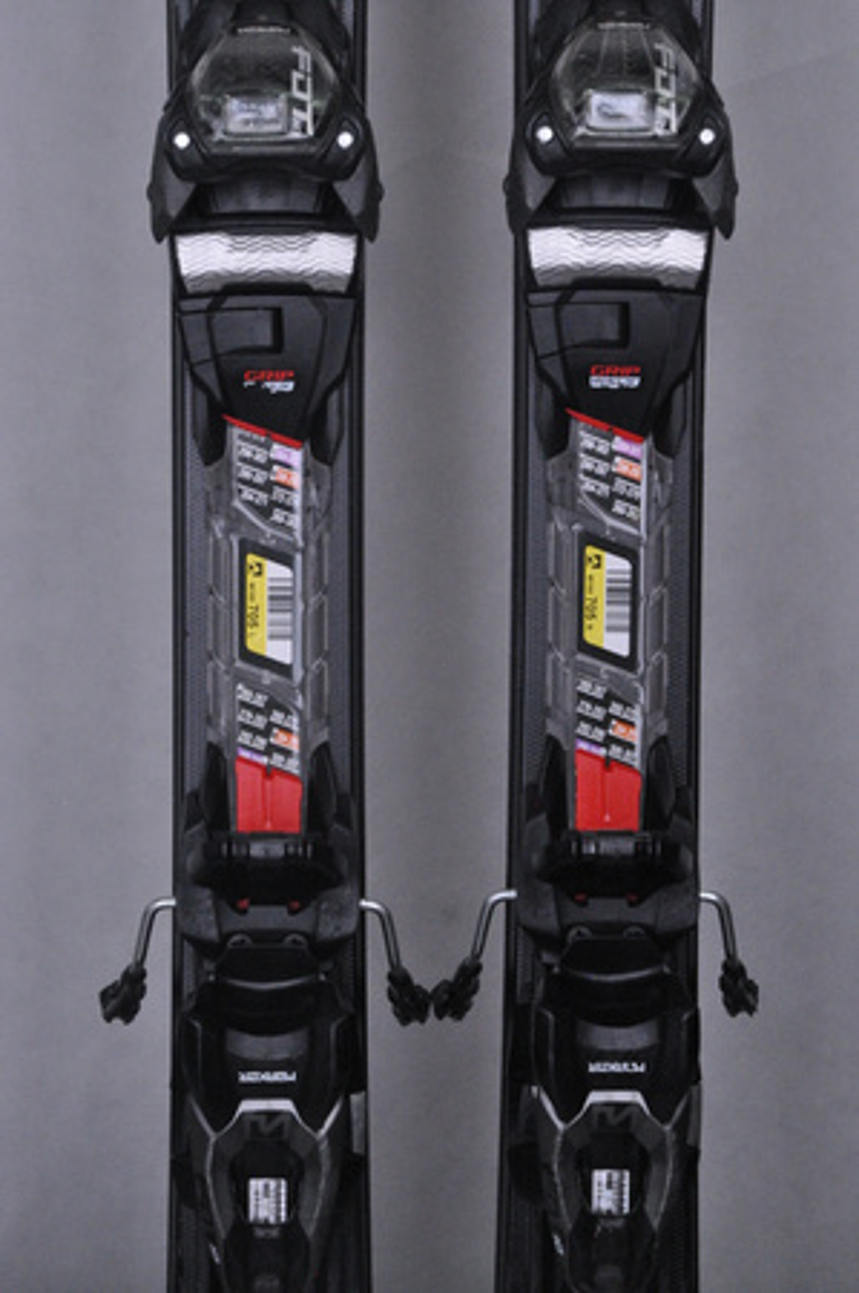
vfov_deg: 17.1
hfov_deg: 11.4
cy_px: 646
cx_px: 430
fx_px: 4305
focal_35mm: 120
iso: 3200
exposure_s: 1/125
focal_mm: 80
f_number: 11
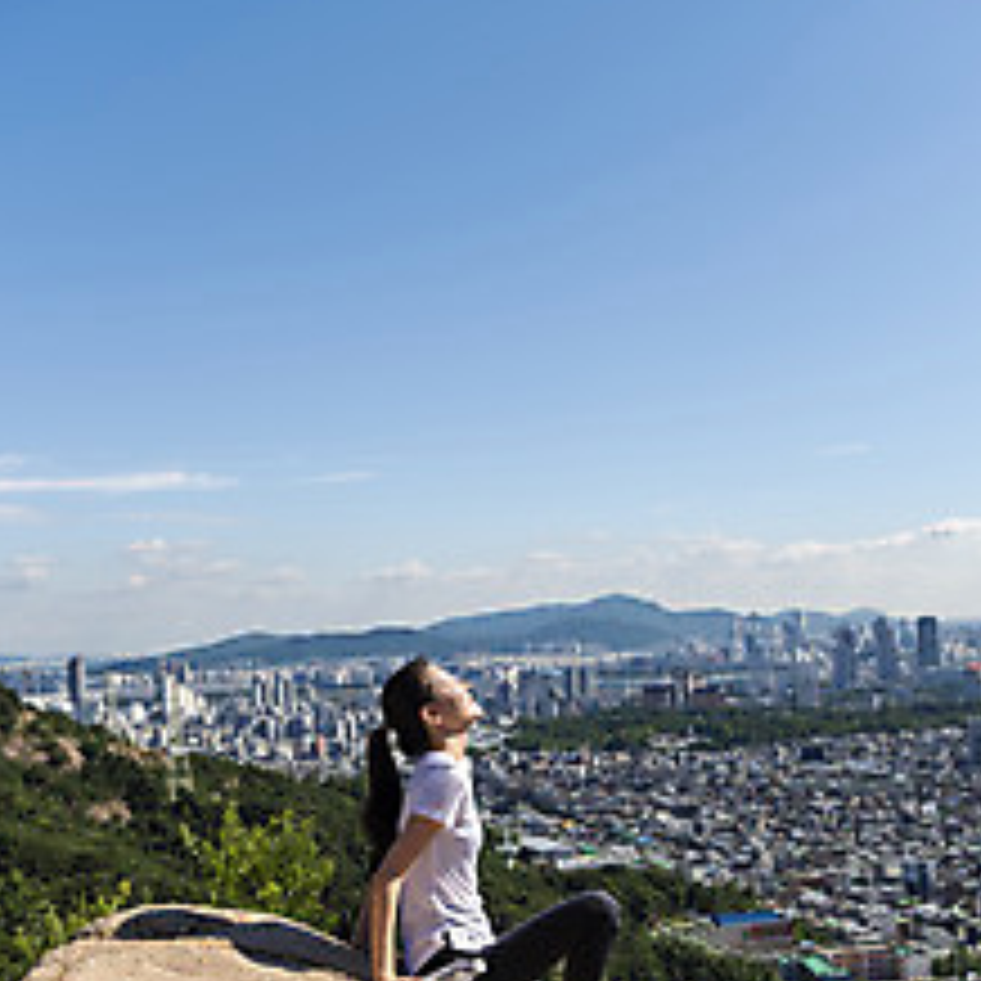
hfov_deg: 34.0
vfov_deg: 33.9
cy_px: 580
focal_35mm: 50
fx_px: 1603
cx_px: 551
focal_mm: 32
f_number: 4
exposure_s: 1/2500
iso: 250
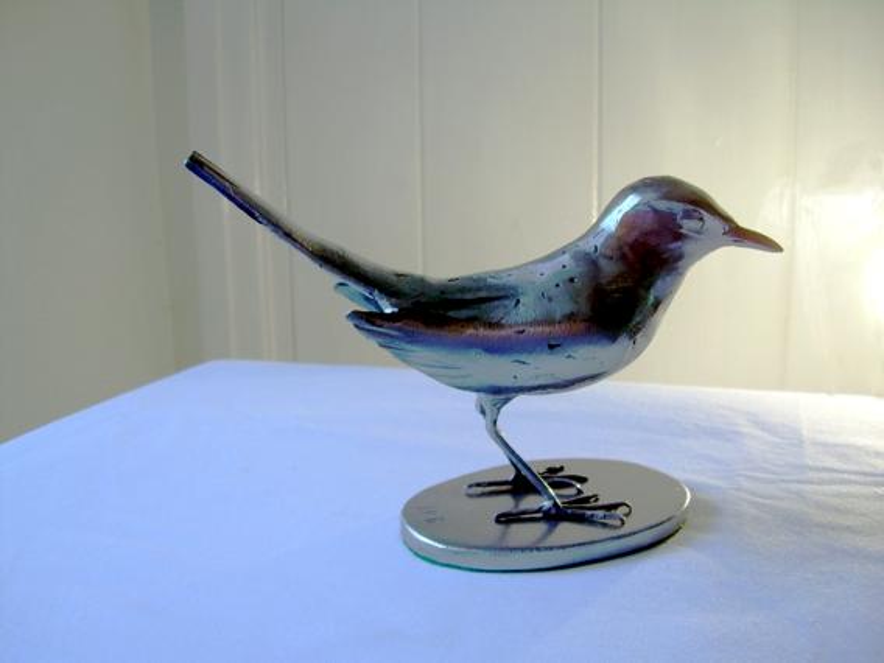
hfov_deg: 49.0
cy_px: 332
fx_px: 970
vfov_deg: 37.7
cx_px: 442
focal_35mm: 38
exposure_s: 1/71.3
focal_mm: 6.3
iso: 50
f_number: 2.8
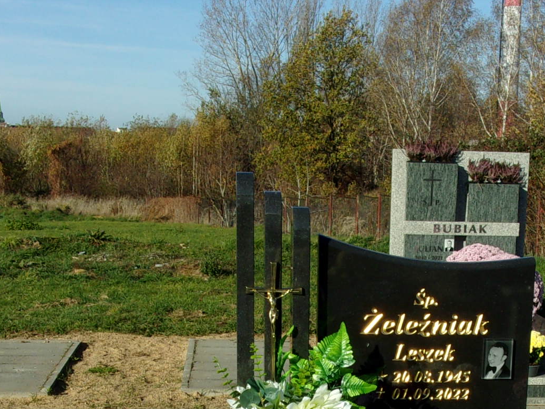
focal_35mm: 70
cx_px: 375
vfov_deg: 20.2
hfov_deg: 27.6
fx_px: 1102
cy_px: 438
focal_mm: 5.1
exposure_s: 1/110
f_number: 10.8
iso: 80
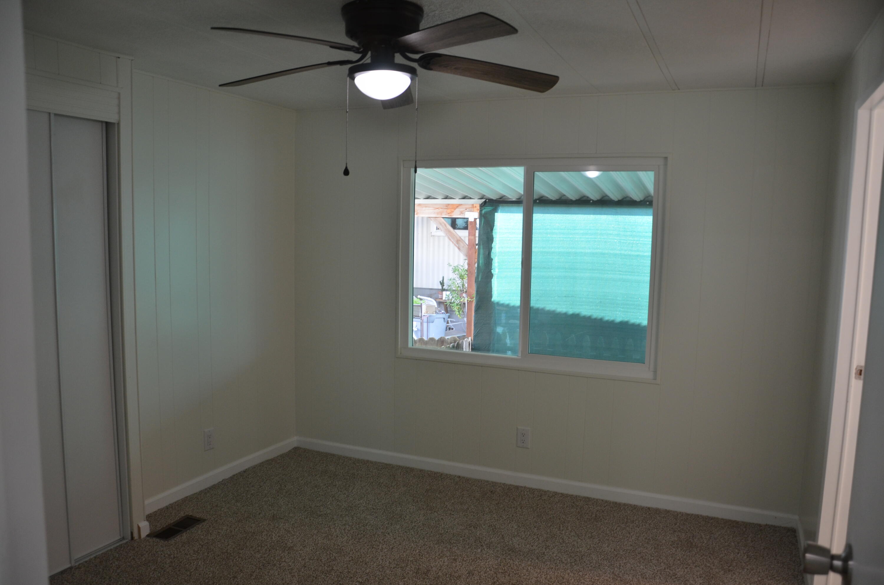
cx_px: 442
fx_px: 662
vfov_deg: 47.7
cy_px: 292
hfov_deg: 67.5
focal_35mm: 27
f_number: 4
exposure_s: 1/60
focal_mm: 18
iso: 400
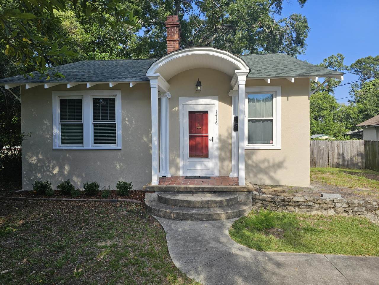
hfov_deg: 73.9
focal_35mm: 23
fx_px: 252
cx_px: 190
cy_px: 142
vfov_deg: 58.9
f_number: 1.7
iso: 10
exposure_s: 1/452
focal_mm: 6.3
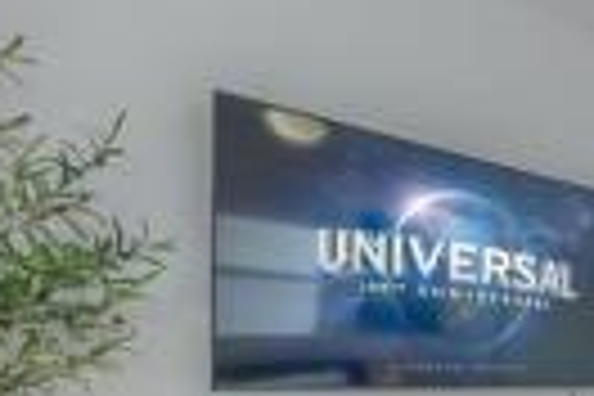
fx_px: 676
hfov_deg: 35.1
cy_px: 382
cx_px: 747
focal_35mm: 41
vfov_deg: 30.6
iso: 320
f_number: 9
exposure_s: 1/25
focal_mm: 12
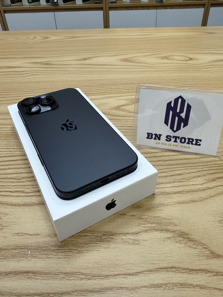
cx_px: 118
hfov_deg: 51.3
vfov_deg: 65.3
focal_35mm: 27
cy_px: 142
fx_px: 232
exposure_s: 1/120
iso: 80
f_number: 2.2
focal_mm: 2.22
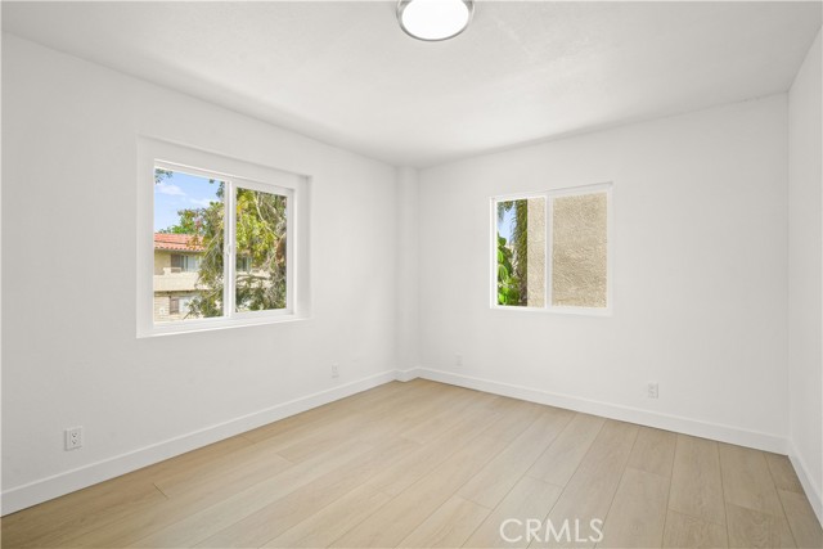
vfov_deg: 73.8
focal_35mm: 16
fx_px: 366
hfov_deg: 96.7
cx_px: 412
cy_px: 274
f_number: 8
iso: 320
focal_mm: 16
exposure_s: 1/30
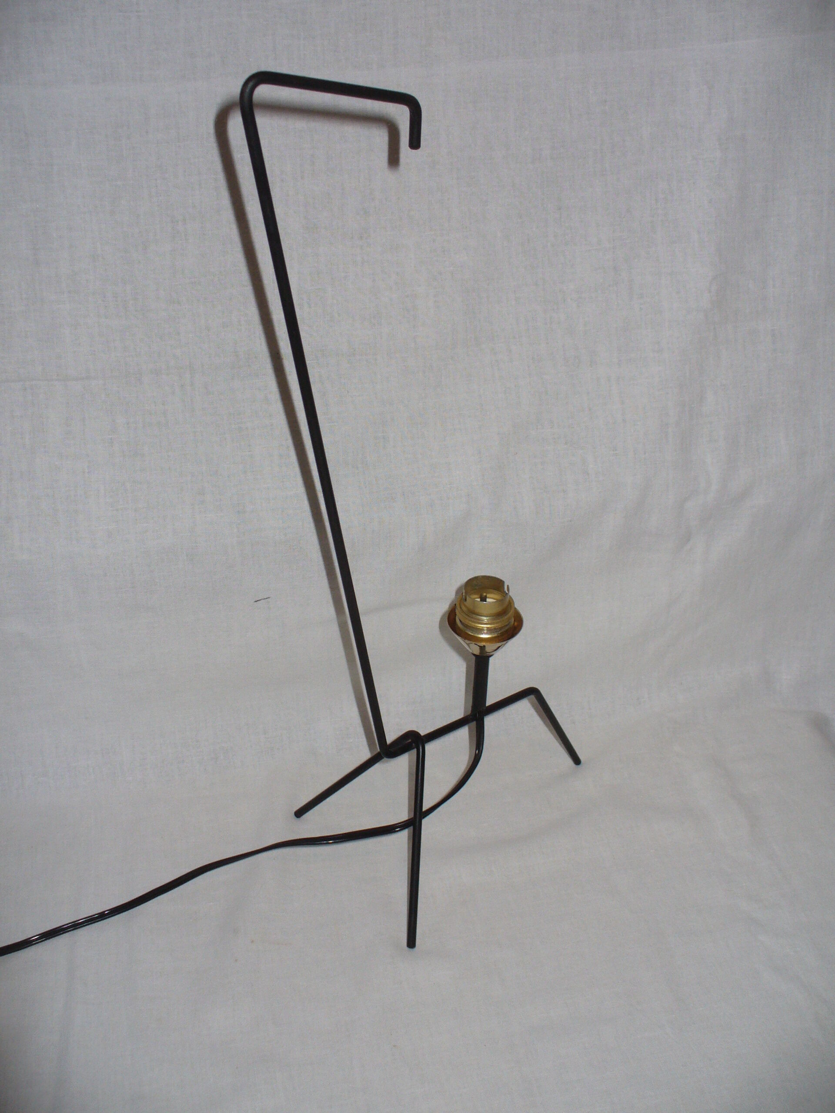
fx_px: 1190
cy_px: 556
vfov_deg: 50.1
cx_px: 418
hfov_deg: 38.7
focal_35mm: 37
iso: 100
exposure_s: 1/30
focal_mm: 6.1
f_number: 2.8
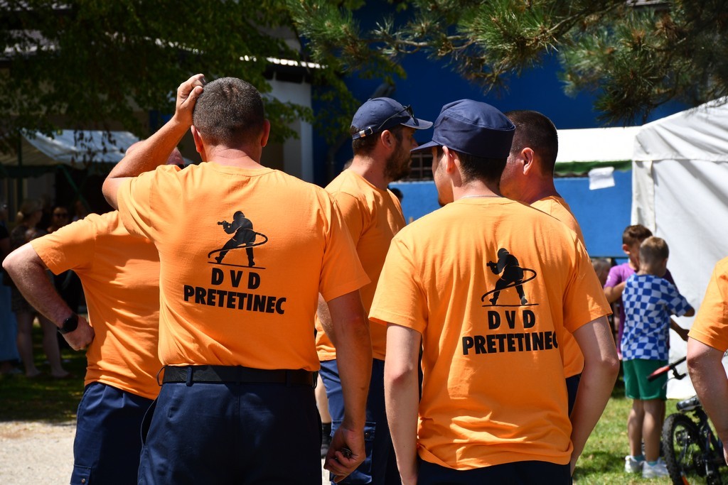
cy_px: 242
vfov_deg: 12.2
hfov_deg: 18.3
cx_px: 364
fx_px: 2265
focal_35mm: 112
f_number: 7.1
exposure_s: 1/500
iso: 200
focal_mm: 75
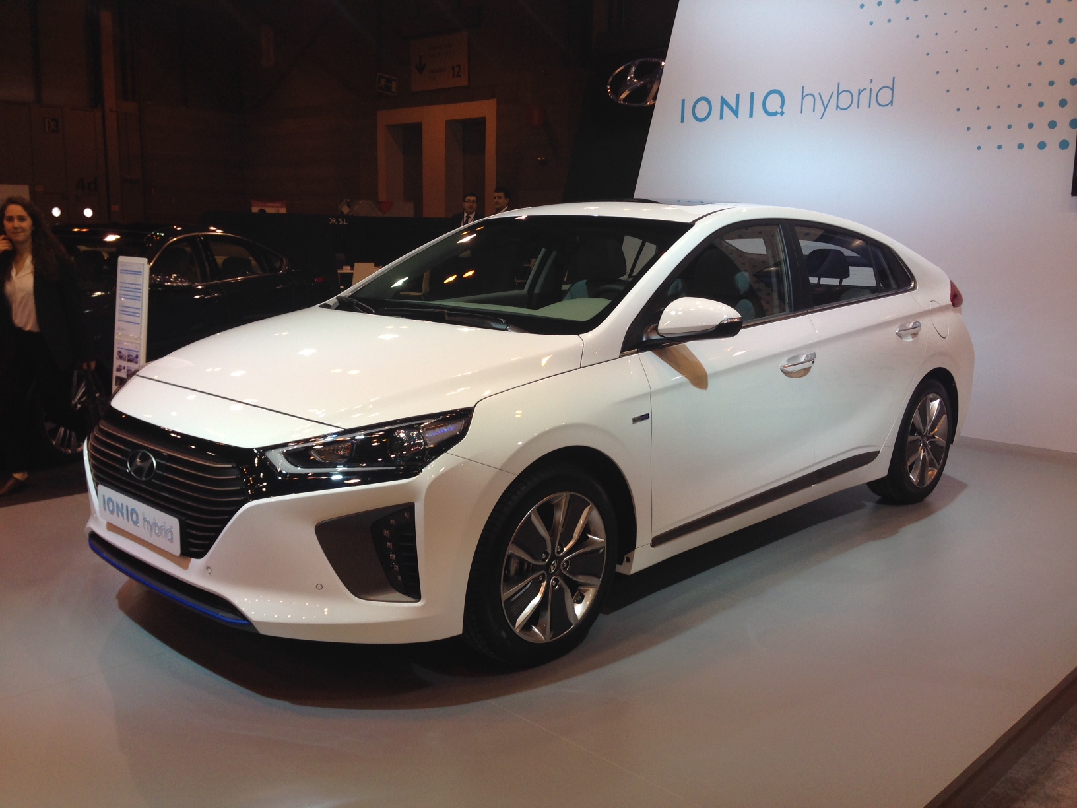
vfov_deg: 42.9
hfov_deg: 55.4
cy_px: 404
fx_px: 1027
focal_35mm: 33
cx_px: 538
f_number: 2.4
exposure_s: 1/157
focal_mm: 4.12
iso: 50
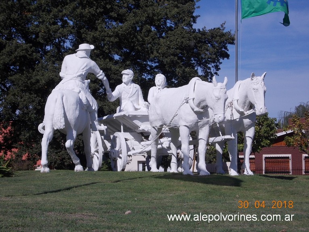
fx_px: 1008
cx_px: 154
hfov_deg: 17.4
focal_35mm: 113
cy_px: 116
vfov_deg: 13.1
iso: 80
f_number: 11.6
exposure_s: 1/200
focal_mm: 16
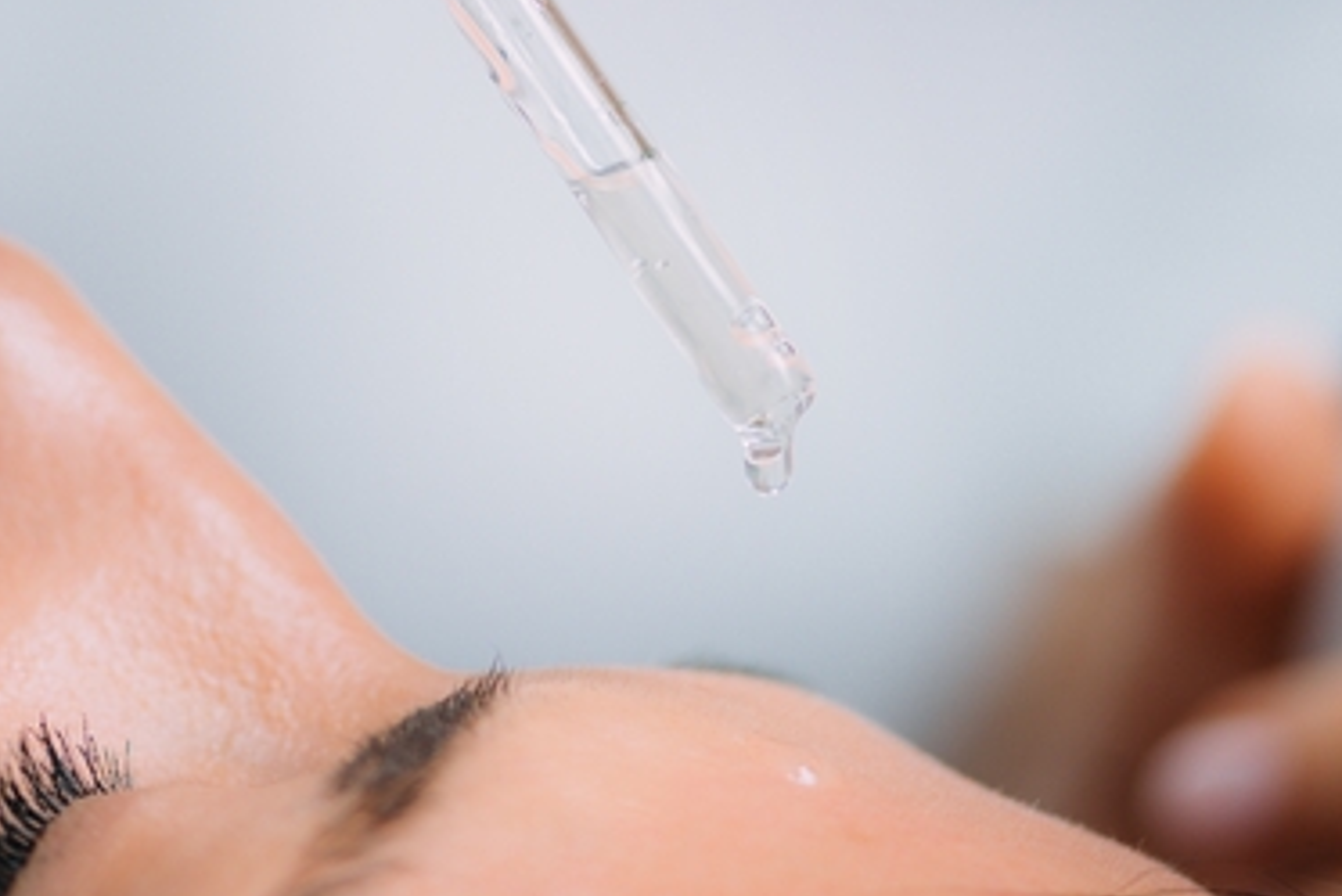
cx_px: 435
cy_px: 45
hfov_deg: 9.1
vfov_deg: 6.1
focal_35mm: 225
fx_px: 8390
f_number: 3.2
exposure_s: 1/160
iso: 64
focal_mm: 105
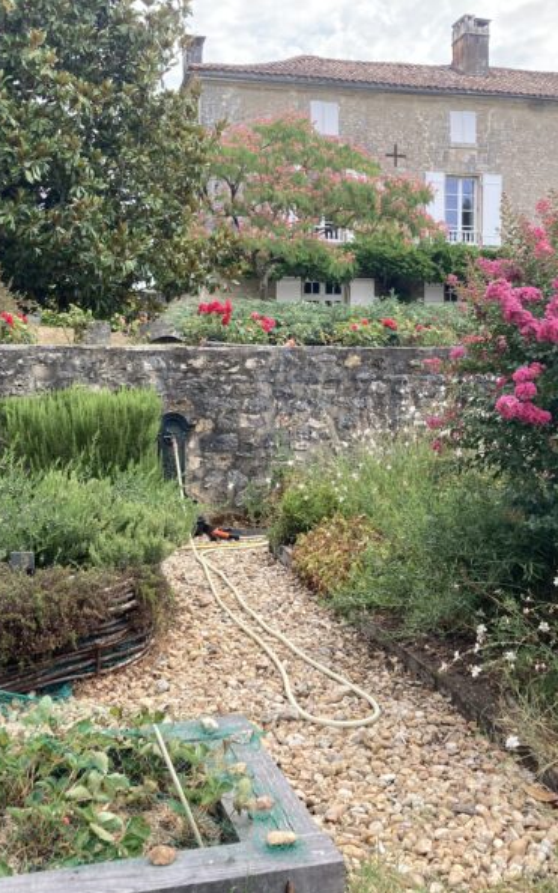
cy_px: 450
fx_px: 974
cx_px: 295
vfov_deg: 49.3
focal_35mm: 40
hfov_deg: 32.0
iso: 20
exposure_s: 1/656
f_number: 1.8
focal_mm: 3.99
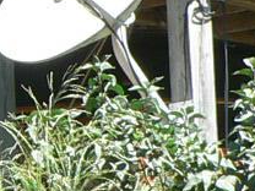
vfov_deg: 4.1
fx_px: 2659
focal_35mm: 361
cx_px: -277
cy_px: 10
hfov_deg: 5.4
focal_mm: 7.8
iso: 80
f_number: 4
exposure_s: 1/125
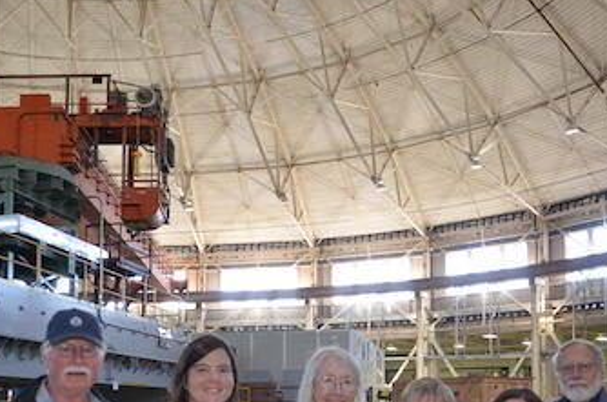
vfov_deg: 27.9
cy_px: 367
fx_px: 774
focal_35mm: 46
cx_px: 267
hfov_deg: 42.8
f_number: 4
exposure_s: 1/60
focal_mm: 16
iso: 400
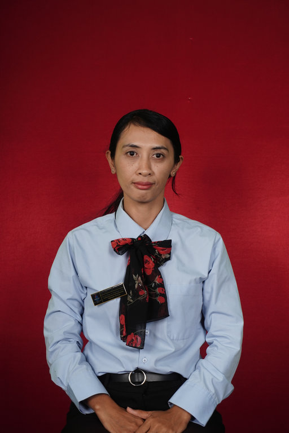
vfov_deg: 27.0
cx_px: 144
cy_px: 216
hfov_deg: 18.2
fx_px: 903
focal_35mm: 75
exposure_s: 1/160
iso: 400
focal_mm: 50
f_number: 6.3
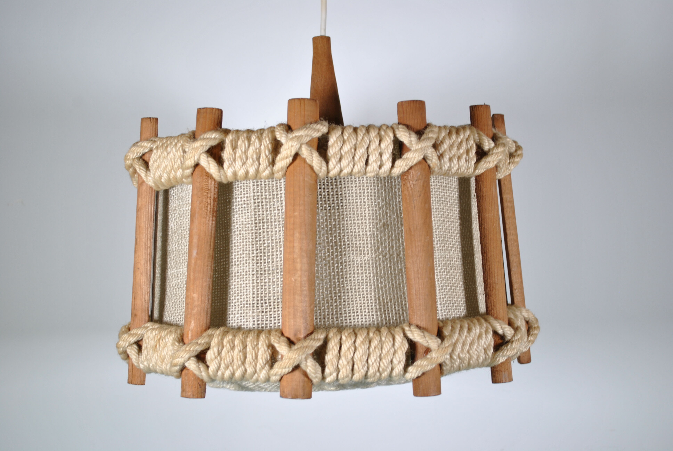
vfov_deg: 25.1
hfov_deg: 36.8
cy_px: 226
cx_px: 336
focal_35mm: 54
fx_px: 1011
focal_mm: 36
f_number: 5
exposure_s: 1/50
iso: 200
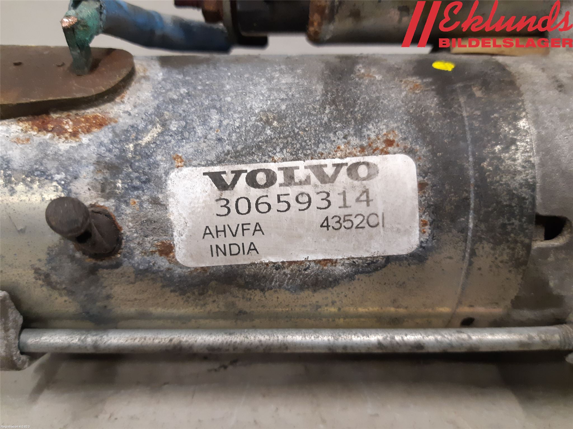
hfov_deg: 67.3
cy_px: 214
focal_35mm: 26
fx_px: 430
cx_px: 286
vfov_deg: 53.1
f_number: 1.7
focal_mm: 3.93
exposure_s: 1/50
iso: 250
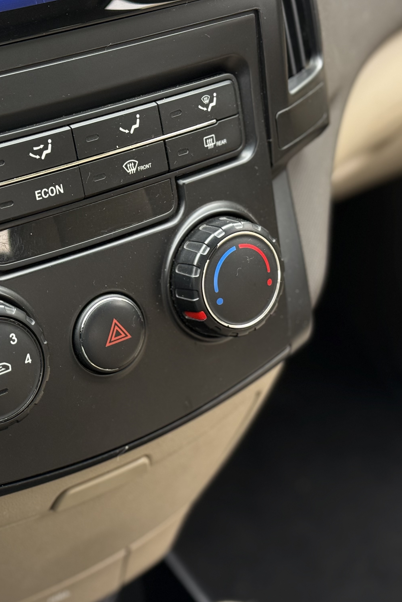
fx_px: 1122
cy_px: 302
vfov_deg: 30.1
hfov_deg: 20.1
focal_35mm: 67
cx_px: 85
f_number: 1.78
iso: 125
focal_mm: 6.76
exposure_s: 1/97
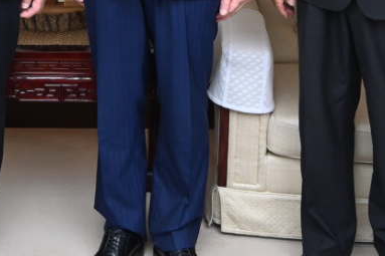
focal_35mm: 108
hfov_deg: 18.7
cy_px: -119
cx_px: 49
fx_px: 1153
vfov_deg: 12.1
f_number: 3.5
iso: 1100
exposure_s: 1/125
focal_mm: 21.5
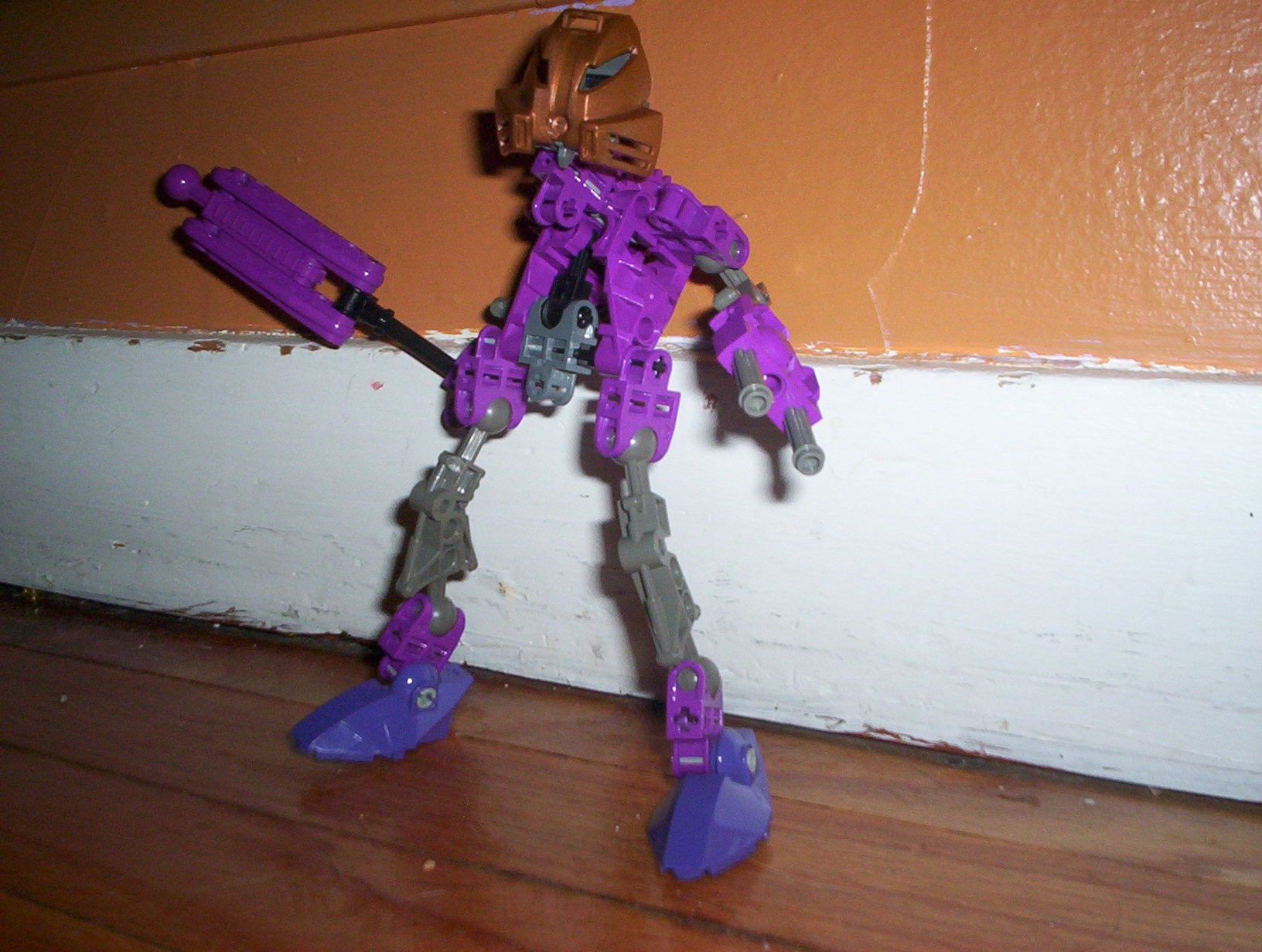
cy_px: 476
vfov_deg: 37.9
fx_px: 1389
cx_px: 631
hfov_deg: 48.9
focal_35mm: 38
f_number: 4.5
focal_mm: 4.99
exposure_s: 1/60
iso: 140
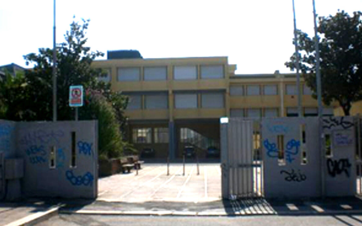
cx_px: 178
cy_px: 115
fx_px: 405
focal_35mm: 41
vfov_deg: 31.3
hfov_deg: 48.2
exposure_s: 1/1000
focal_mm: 6.3
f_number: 4.4
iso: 50
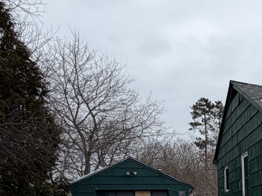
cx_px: 335
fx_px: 378
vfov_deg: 24.7
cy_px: 265
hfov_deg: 30.6
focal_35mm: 50
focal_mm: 2.22
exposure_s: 1/853
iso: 20
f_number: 2.2
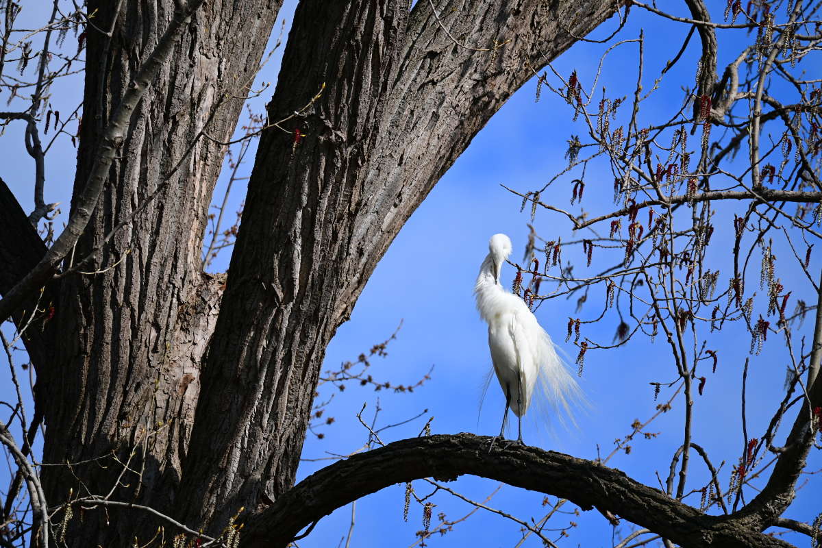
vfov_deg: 3.7
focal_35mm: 375
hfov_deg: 5.5
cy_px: 274
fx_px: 8562
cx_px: 411
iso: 100
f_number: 6.3
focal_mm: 250
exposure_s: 1/640
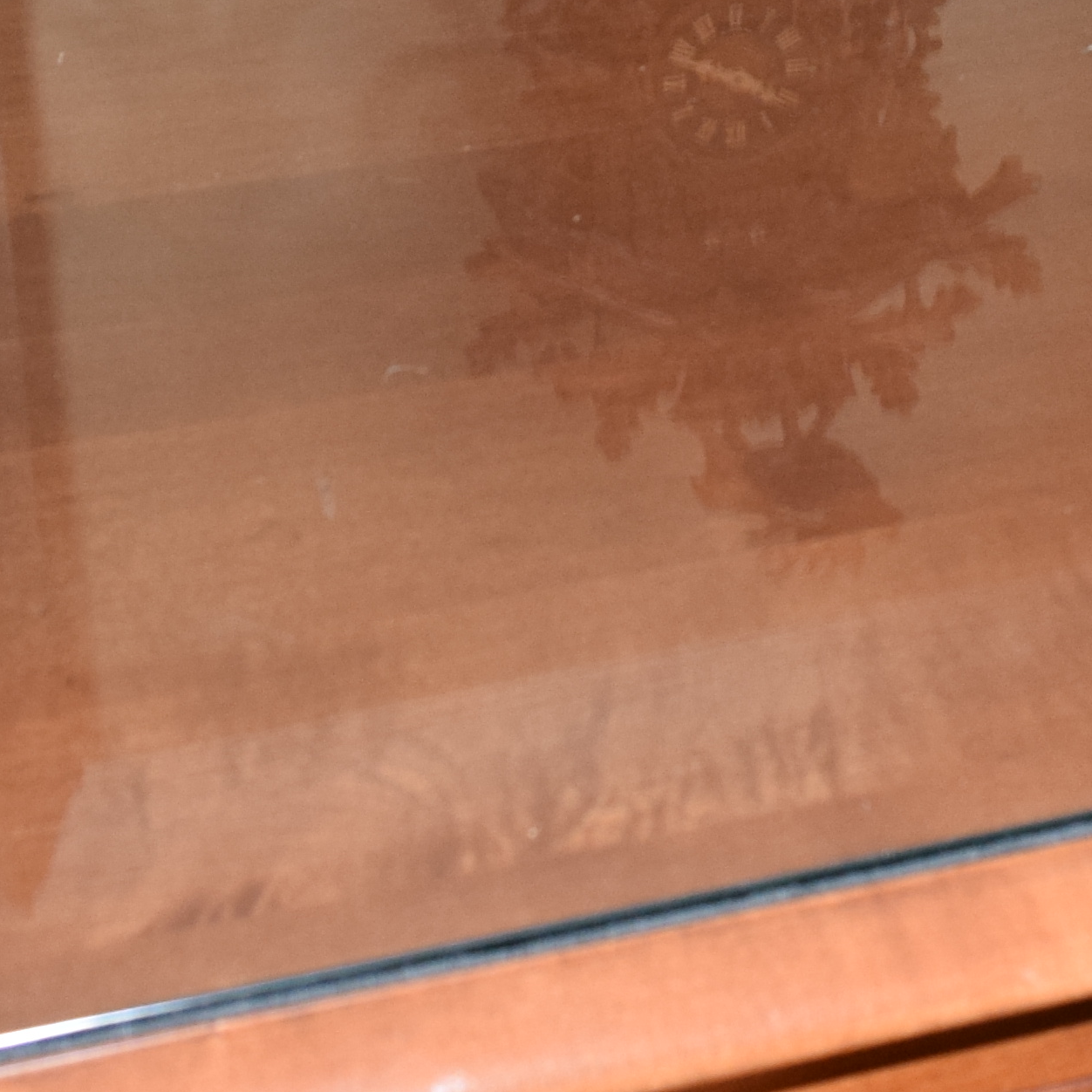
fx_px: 3926
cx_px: 982
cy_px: -131
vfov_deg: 15.4
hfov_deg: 15.6
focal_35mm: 110
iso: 640
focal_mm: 18
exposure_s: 1/125
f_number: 5.6
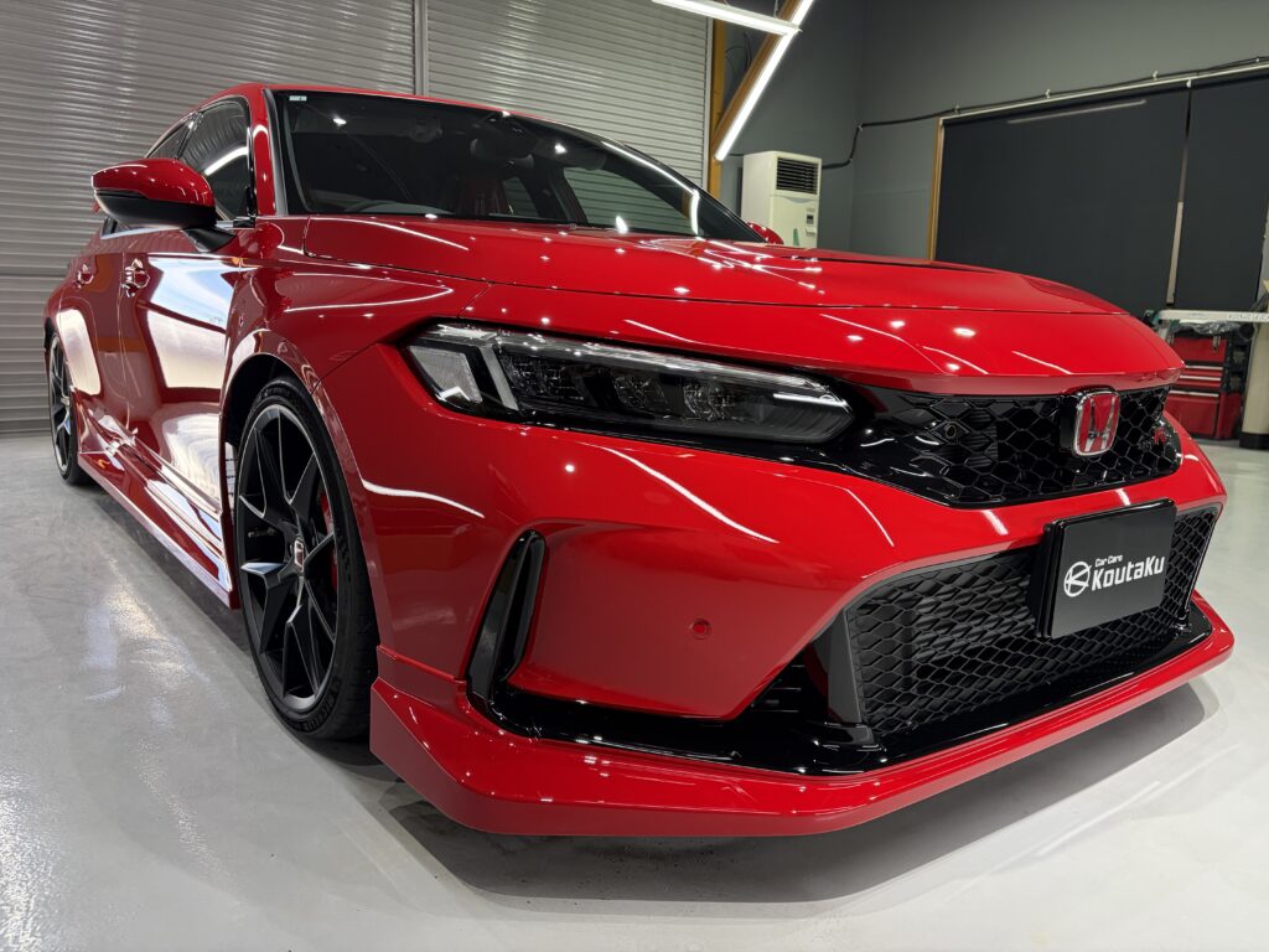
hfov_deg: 67.3
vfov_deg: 53.1
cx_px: 634
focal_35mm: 26
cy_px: 476
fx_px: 953
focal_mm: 5.96
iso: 125
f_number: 1.6
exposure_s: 1/156
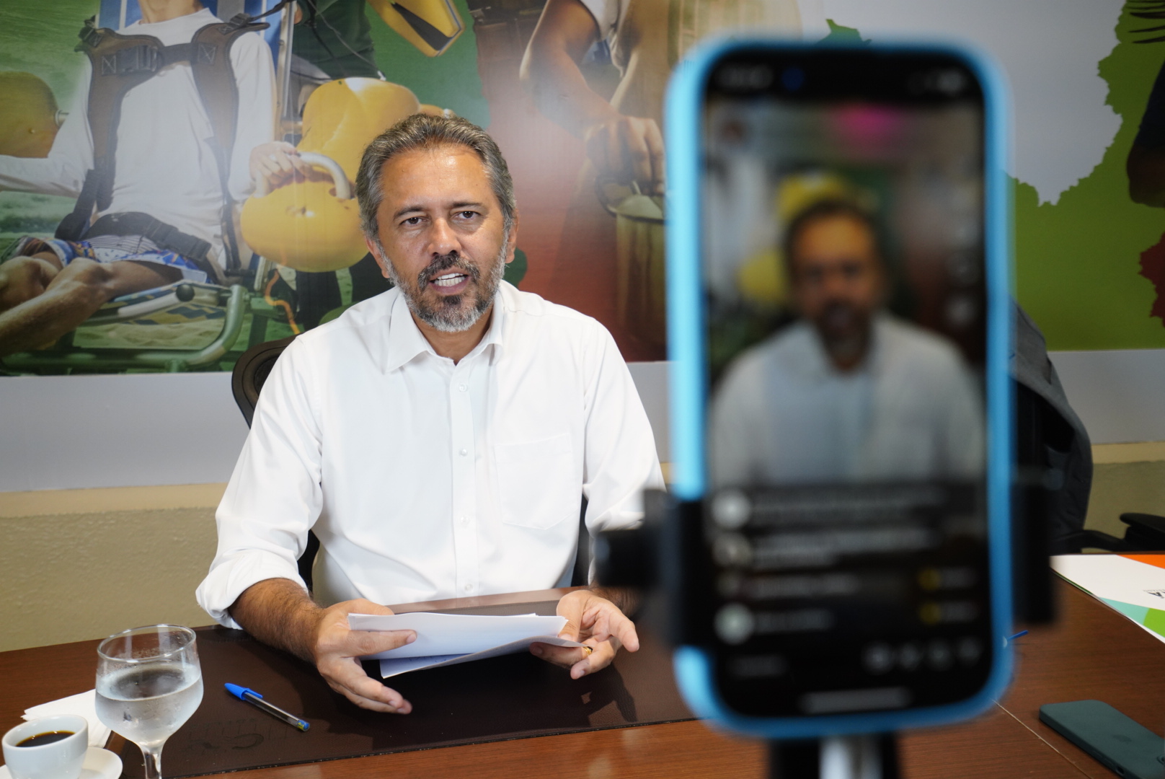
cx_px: 582
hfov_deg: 54.4
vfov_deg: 37.9
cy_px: 390
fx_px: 1133
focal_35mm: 35
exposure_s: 1/160
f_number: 5.6
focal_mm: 35
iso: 2000
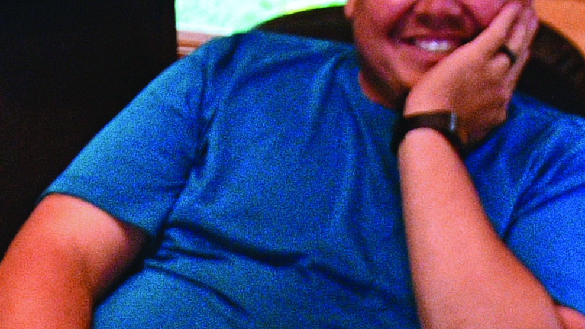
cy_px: 506
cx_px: 282
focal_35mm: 177
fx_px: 2745
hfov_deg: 12.2
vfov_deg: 6.8
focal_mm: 20
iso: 3200
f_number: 3.5
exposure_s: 1/80
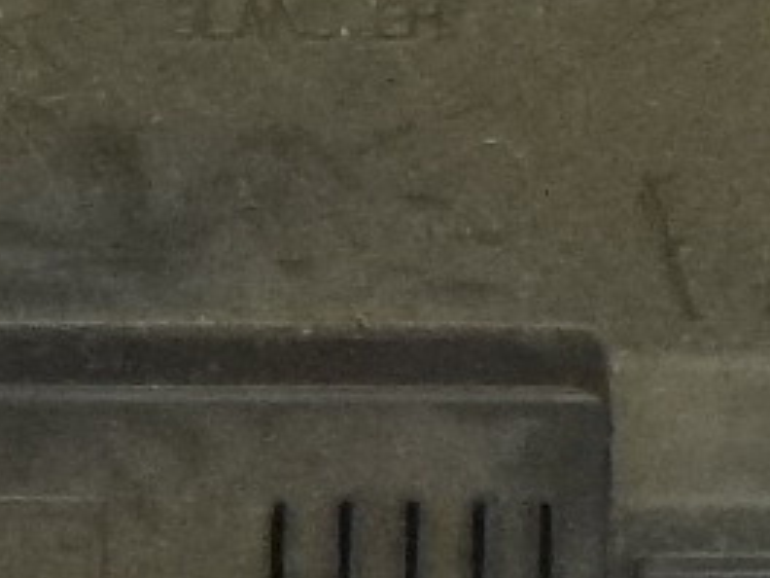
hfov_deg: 4.9
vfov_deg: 3.7
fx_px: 8987
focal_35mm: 404
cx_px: 420
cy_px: 601
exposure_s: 1/125
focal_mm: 9.4
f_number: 4.3
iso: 400
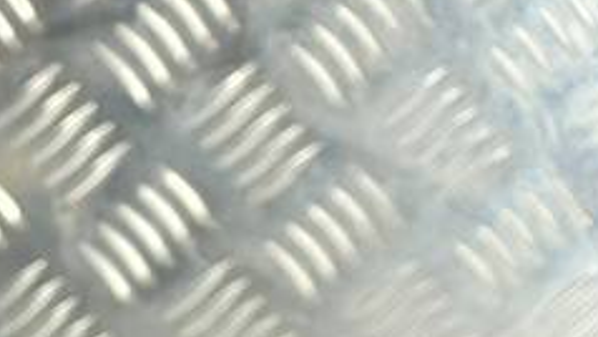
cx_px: -291
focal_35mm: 117
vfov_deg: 9.1
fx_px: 1856
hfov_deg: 16.7
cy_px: 853
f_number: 1.8
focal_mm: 4.6
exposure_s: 1/50
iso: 200
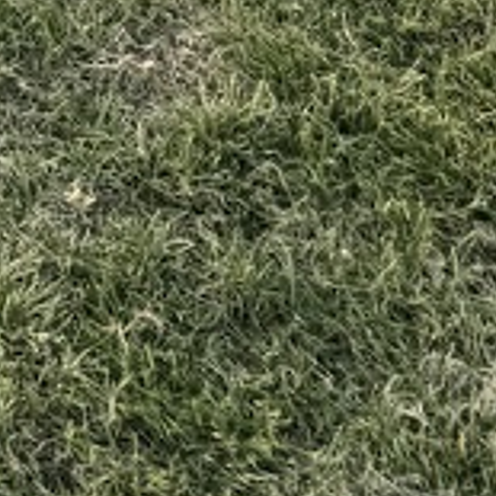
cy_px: -691
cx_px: -701
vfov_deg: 10.7
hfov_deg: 10.6
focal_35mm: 140
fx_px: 2270
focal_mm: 6.76
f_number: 1.78
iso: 80
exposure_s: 1/633
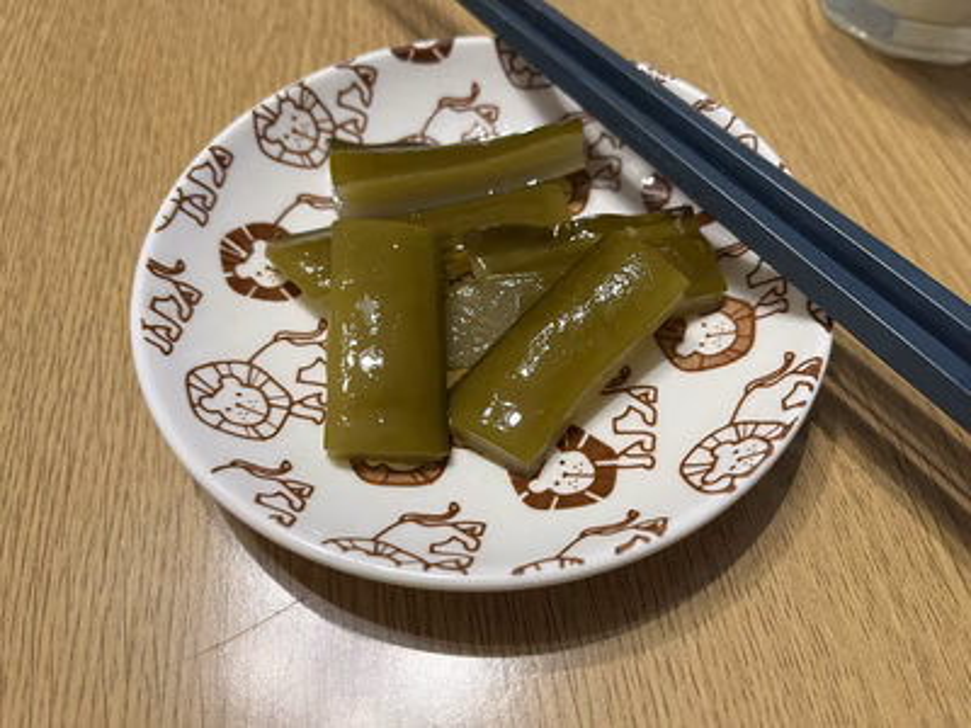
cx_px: 486
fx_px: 729
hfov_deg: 67.3
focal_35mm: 26
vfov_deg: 53.1
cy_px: 364
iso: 250
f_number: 1.6
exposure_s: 1/60
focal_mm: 5.1
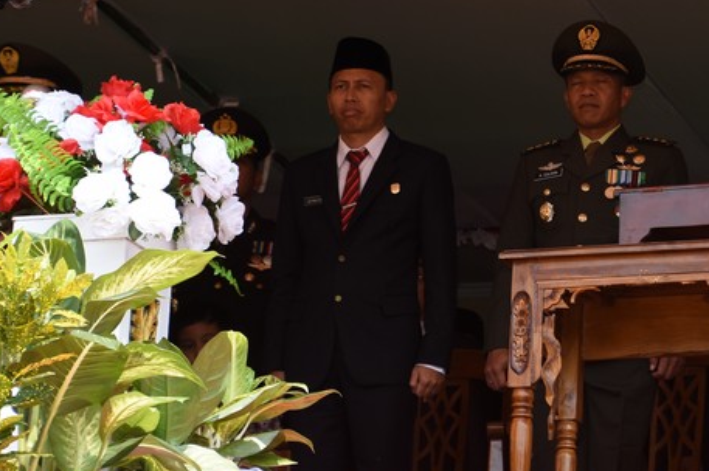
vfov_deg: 6.6
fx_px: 4074
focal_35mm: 207
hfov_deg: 9.9
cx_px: 652
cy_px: 90
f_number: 7.1
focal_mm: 70
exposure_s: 1/250
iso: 160
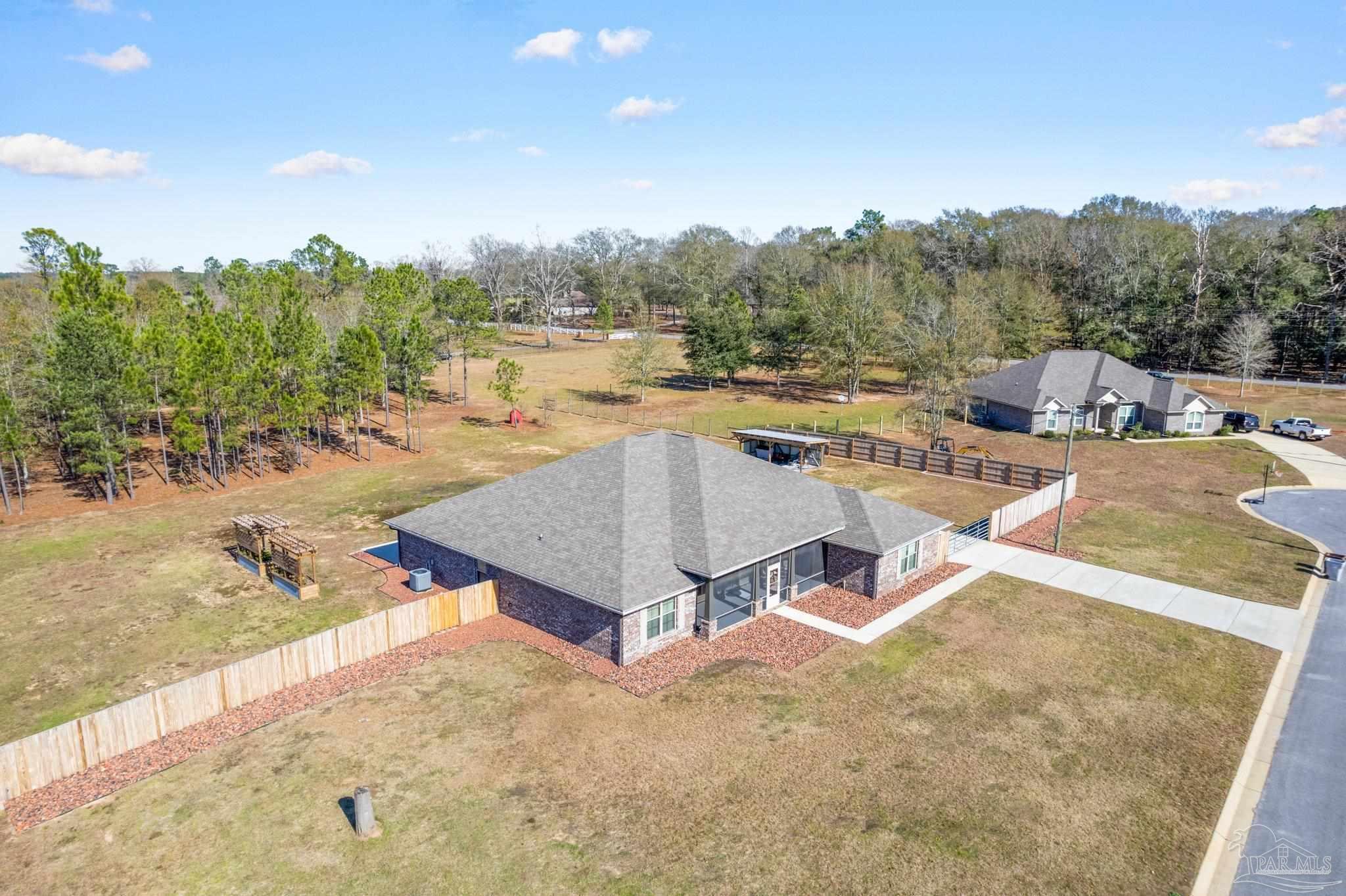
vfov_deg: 57.2
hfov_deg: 78.6
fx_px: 822
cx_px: 673
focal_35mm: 22
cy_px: 448
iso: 100
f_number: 2.8
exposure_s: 1/500
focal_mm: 8.38
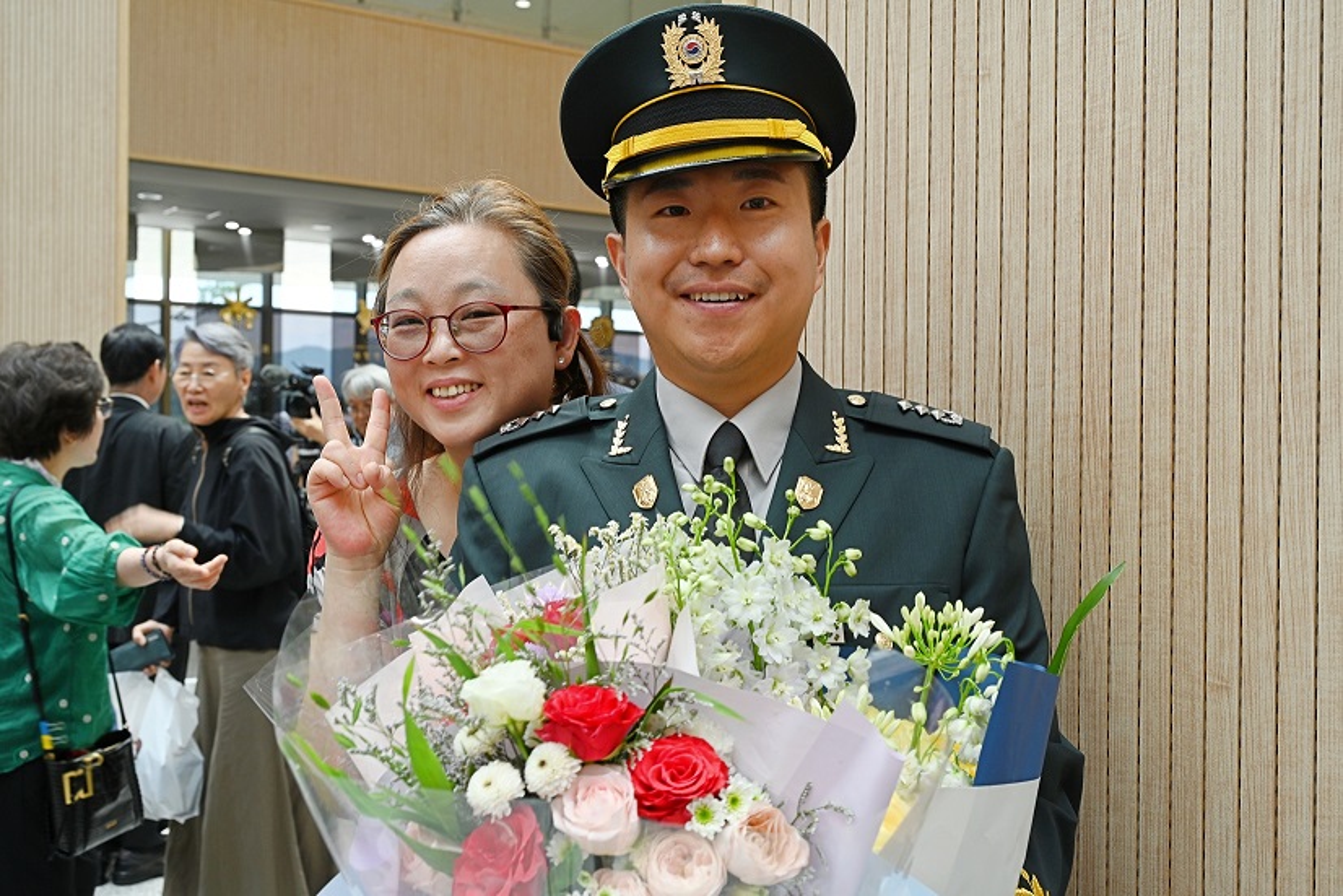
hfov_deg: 51.9
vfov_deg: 36.0
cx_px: 672
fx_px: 1380
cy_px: 448
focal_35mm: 37
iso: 250
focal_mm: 37
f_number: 7.1
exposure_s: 1/40
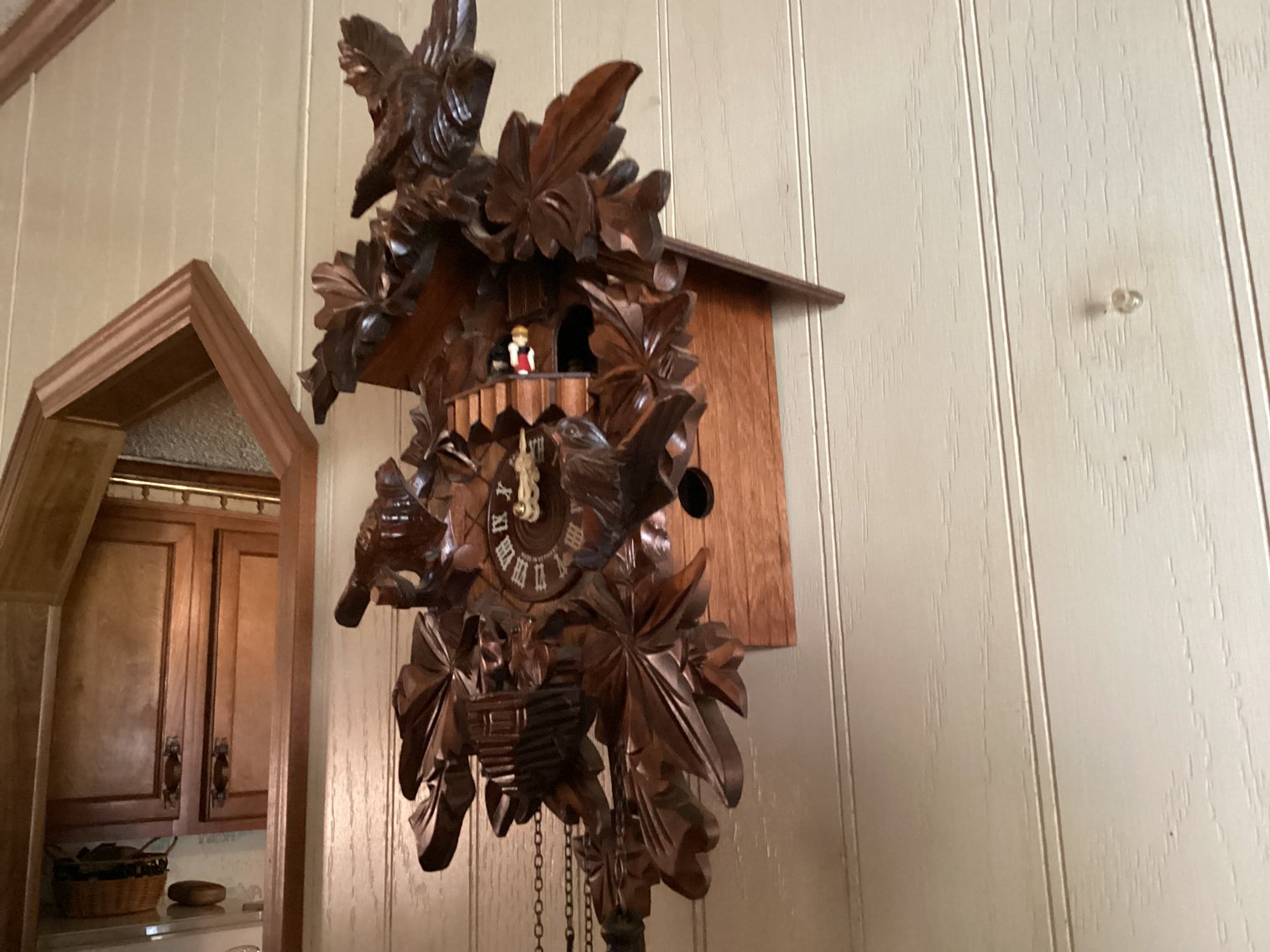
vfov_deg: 45.4
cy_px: 476
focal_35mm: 31
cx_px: 635
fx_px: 1137
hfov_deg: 58.3
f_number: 2.4
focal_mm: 3.3
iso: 640
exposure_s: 1/30
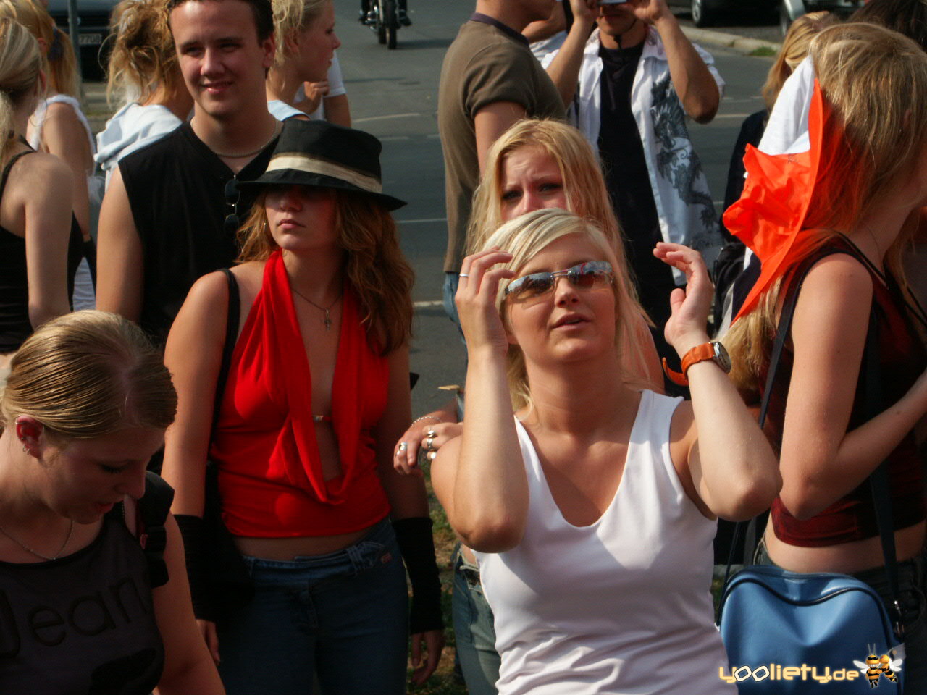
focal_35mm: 107
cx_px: 464
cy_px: 348
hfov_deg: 18.4
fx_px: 2865
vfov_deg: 13.8
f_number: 6.7
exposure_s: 1/500
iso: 100
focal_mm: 26.58
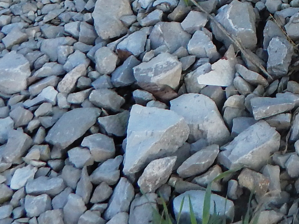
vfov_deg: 13.9
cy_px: -174
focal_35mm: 95
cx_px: 435
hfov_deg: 18.5
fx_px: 820
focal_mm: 4
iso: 125
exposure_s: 1/200
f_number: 3
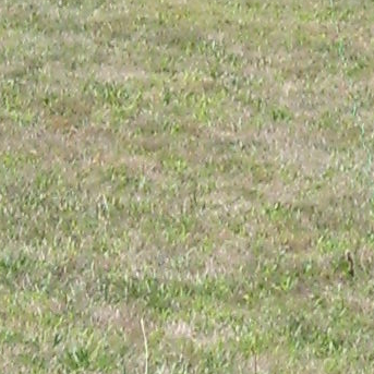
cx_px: 329
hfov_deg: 6.9
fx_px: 3105
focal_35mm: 254
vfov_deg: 6.9
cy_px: 116
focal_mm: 5.8
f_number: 7.1
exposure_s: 1/90
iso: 80
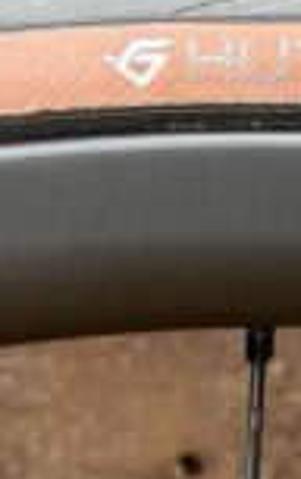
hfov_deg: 6.0
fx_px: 2696
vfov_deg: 10.2
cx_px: 796
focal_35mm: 206
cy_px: 183
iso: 160
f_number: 1.78
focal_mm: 6.76
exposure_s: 1/60
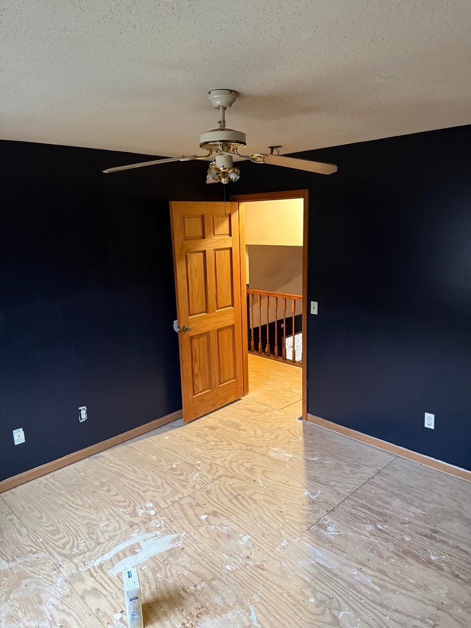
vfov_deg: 71.6
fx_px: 435
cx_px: 236
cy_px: 314
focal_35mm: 24
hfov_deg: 56.8
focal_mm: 6.76
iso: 800
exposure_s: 1/60
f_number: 1.78
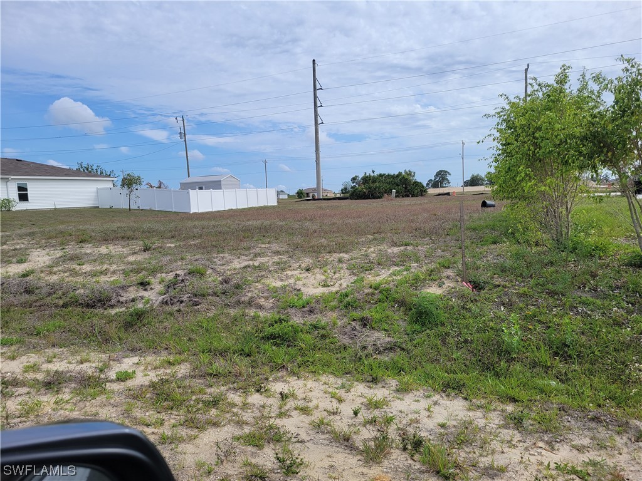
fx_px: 482
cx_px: 321
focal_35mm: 26
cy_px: 240
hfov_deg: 67.3
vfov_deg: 53.1
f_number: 1.8
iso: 40
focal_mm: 5.4
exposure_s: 1/3381
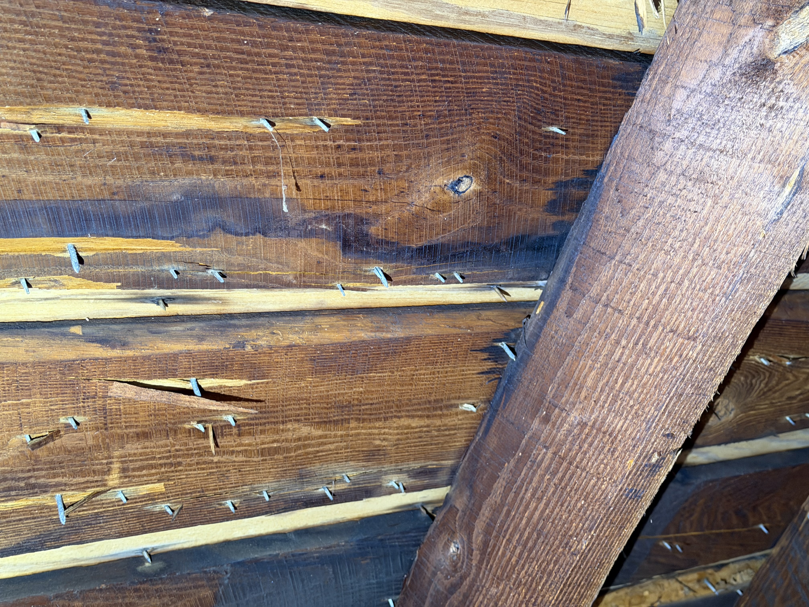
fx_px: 1122
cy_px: 304
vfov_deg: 30.3
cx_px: 404
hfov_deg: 39.7
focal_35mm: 48
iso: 320
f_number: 1.78
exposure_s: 1/38
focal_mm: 6.76
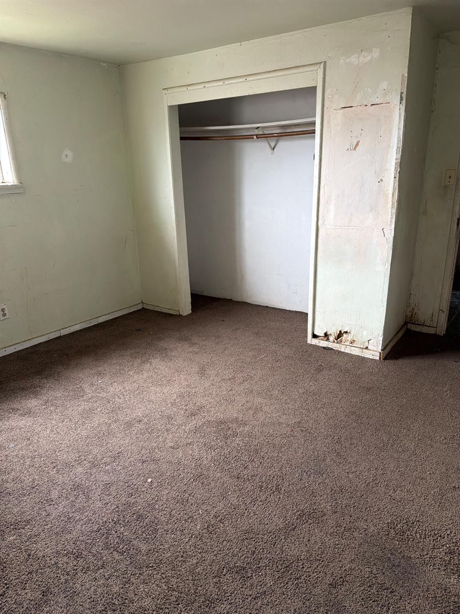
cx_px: 230
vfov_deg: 71.6
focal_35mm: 24
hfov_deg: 56.8
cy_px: 307
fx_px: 425
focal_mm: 6.76
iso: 320
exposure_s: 1/60
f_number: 1.78
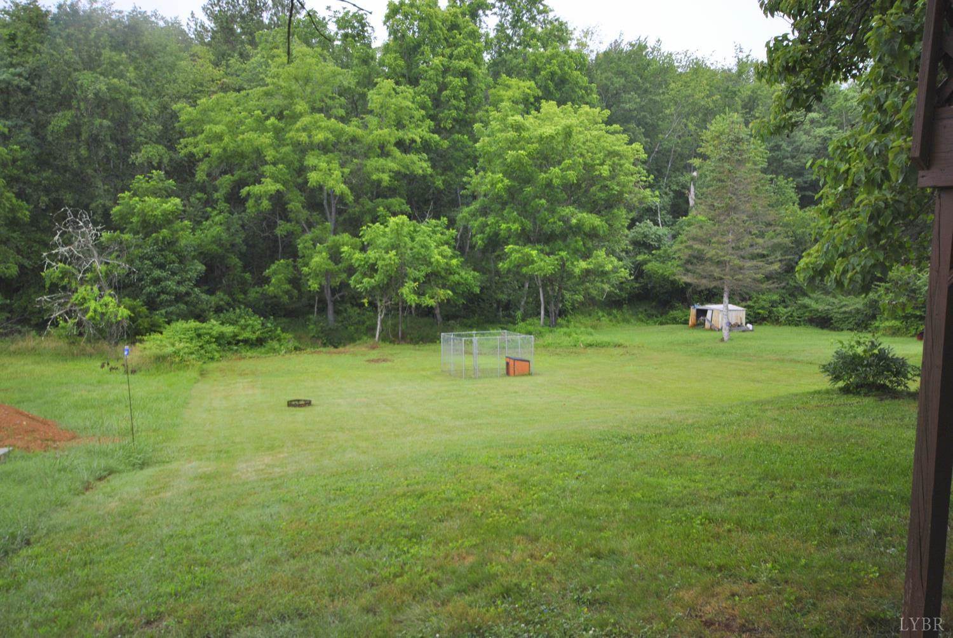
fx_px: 795
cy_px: 319
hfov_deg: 61.9
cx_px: 476
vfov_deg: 43.7
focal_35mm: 30
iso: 200
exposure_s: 1/50
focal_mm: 20
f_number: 5.6
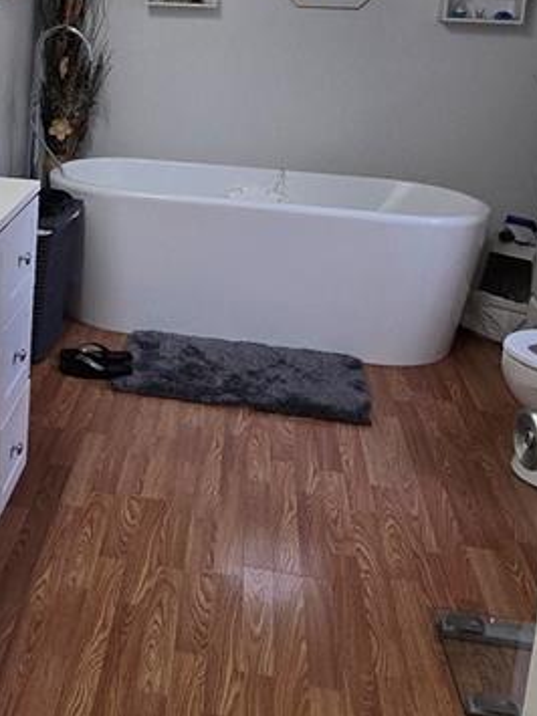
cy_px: 155
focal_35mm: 44
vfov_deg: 41.3
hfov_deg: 31.1
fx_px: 911
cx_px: 34
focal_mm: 2.2
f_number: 2.2
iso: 64
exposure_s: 1/120
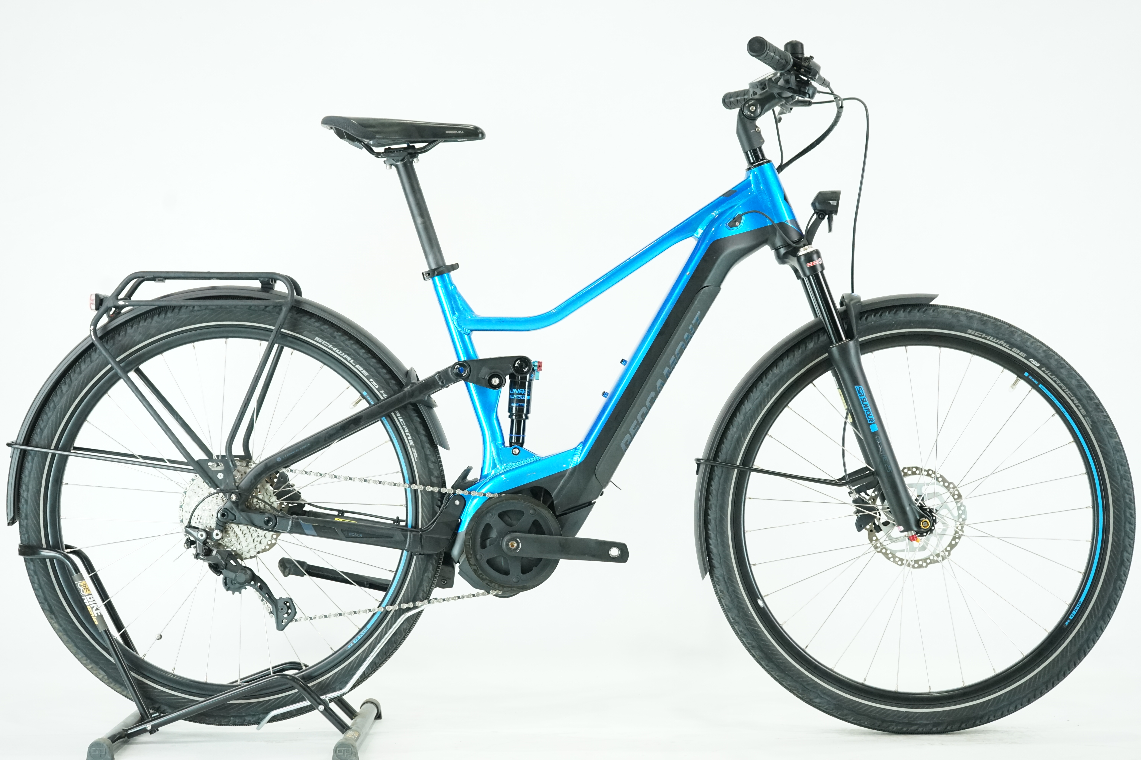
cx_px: 570
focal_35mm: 63
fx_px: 1997
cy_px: 380
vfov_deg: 21.6
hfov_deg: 31.9
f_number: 5.6
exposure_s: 1/200
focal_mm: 63
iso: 3200
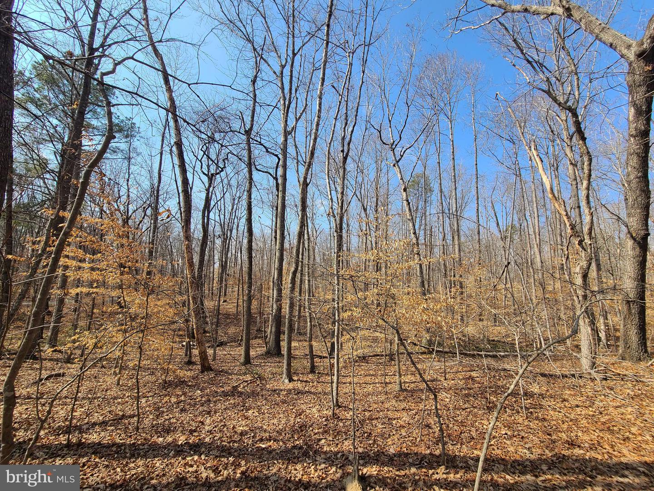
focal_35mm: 13
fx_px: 246
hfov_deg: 106.2
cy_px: 246
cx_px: 327
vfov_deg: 89.9
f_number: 2.2
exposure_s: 1/1067
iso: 50
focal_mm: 2.2
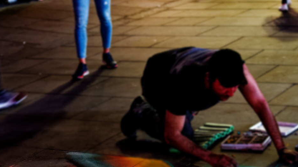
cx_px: 181
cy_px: 153
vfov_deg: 12.6
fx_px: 751
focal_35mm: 95
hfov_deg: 22.4
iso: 1000
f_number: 1.7
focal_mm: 20
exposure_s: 1/15
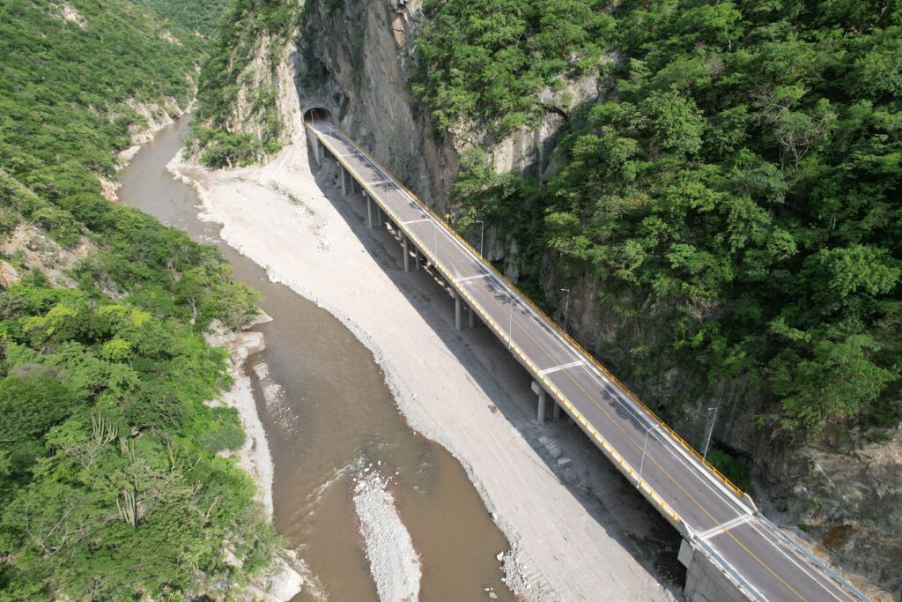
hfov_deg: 78.6
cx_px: 451
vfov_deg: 57.2
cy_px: 301
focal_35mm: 22
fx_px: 551
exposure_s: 1/1000
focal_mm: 8.38
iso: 100
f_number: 2.8
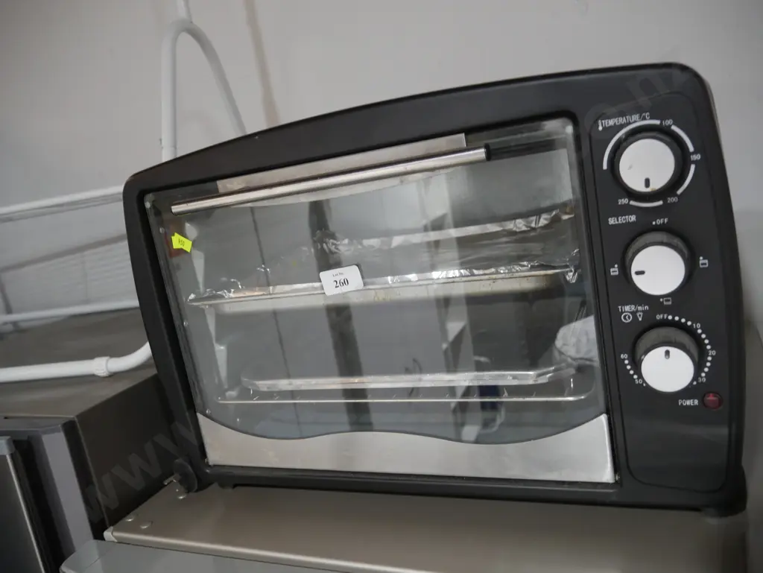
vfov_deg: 49.8
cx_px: 382
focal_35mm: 28
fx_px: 617
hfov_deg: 63.4
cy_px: 286
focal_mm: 14
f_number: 3.5
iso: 640
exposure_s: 1/60
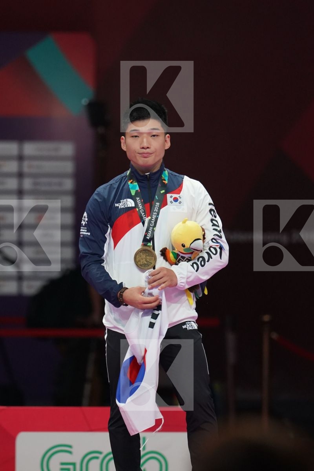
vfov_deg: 4.9
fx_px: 5495
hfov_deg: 3.3
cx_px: 157
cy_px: 236
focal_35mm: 420
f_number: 4
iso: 2500
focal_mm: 280
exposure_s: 1/500
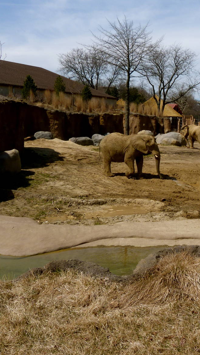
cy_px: 175
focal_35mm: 40
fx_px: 377
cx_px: 194
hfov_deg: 28.1
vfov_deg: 50.5
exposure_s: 1/400
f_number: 5.6
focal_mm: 4.9
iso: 80
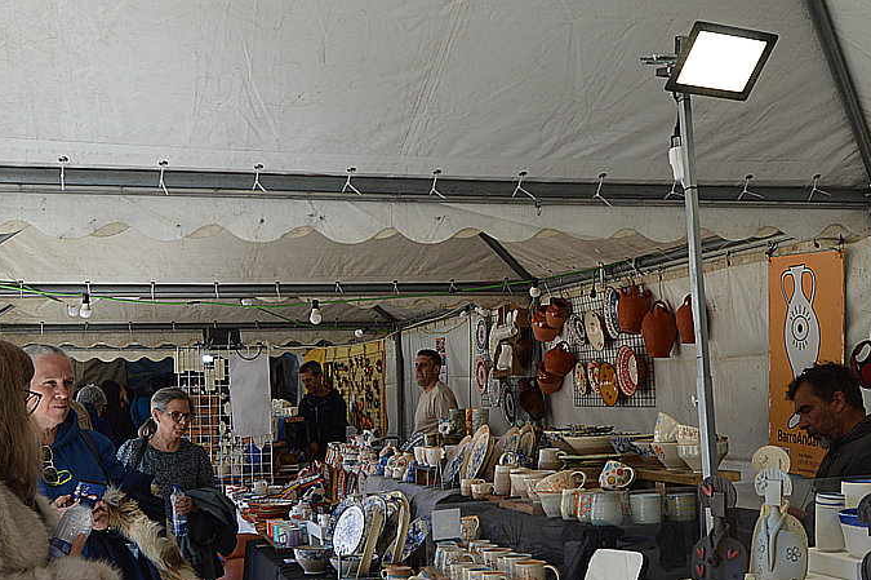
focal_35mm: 48
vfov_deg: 28.0
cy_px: 349
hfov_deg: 41.0
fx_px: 1160
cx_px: 521
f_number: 5.6
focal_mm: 18
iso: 140
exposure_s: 1/125
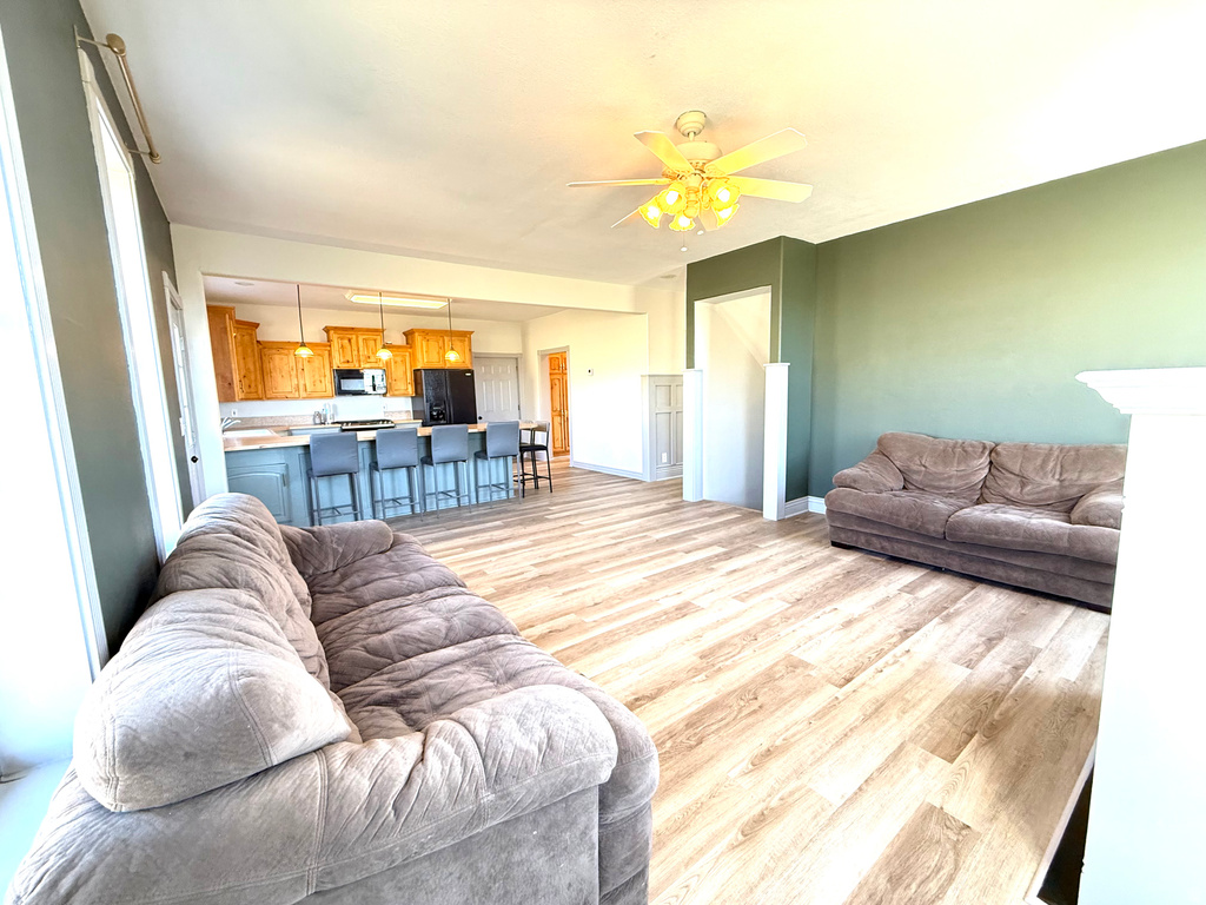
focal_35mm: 14
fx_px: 488
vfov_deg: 85.7
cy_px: 452
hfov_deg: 102.1
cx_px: 603
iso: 320
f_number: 2.2
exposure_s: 1/65
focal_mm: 2.22
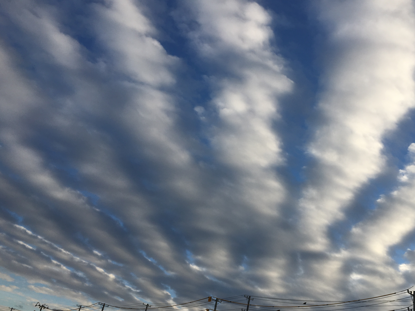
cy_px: 189
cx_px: 254
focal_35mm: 36
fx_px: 432
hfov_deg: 50.9
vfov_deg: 39.5
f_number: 2.2
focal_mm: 4.15
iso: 25
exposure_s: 1/1570
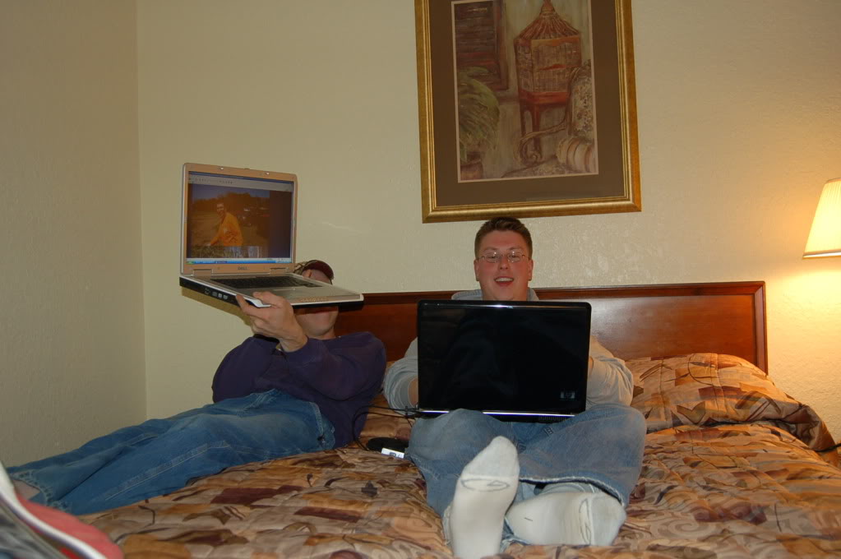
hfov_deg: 55.2
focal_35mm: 34
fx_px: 805
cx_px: 420
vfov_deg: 38.3
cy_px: 280
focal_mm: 23
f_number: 3.8
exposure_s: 1/60
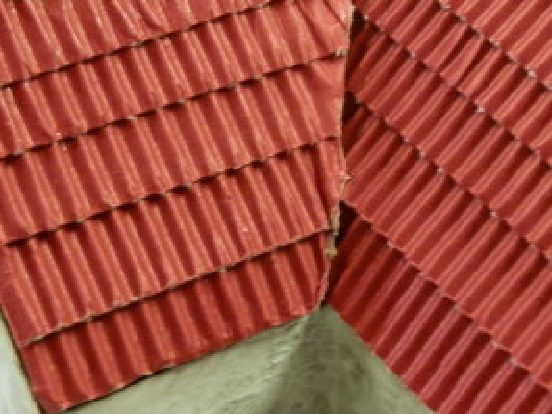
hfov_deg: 17.3
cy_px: 156
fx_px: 1817
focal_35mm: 114
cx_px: 339
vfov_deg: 13.0
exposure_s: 1/8
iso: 250
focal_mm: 10.99
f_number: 3.7
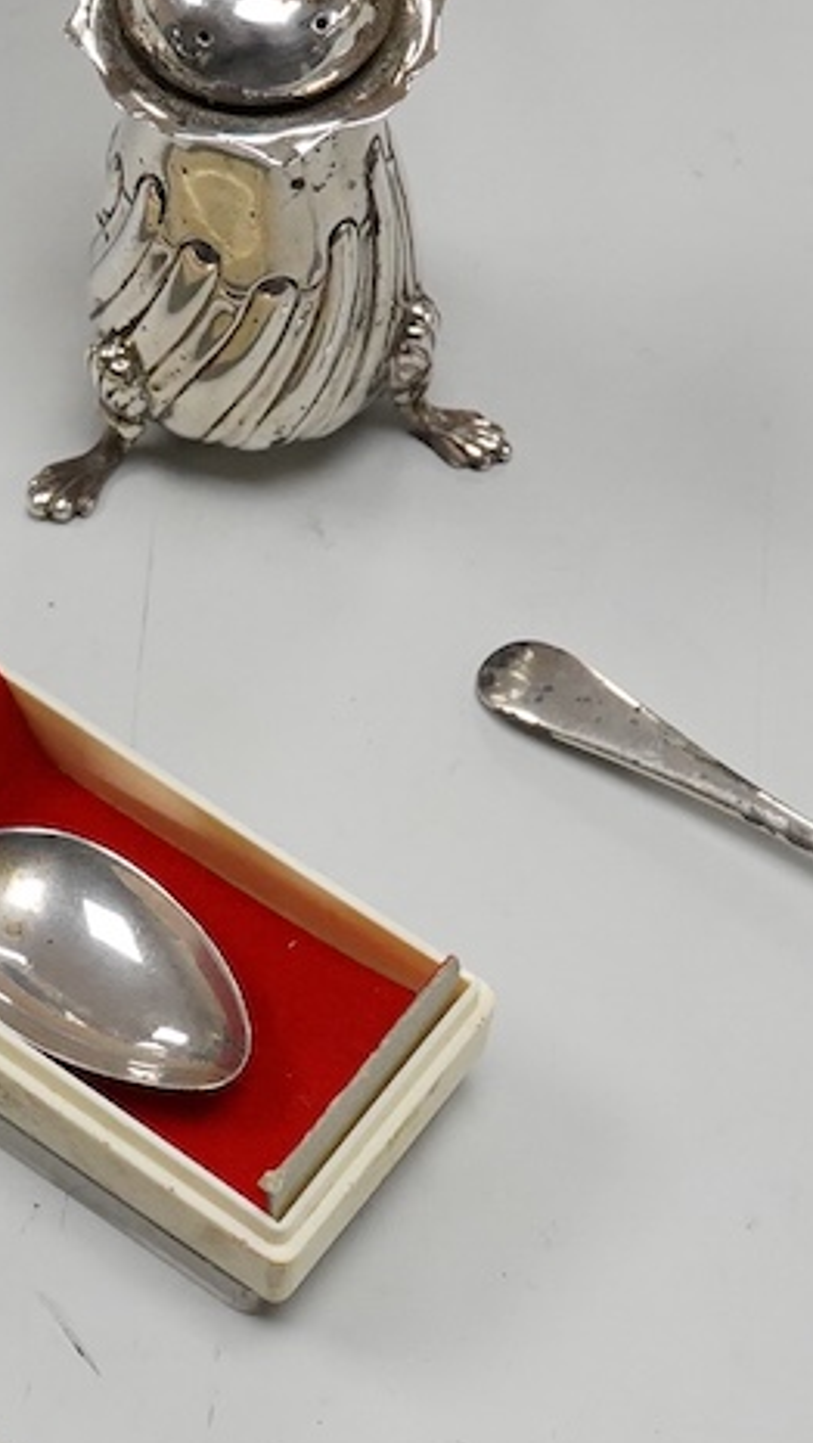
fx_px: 4363
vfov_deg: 18.7
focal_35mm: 114
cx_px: 17
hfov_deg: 10.6
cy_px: 940
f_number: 11
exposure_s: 1/250
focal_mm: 30
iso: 2500
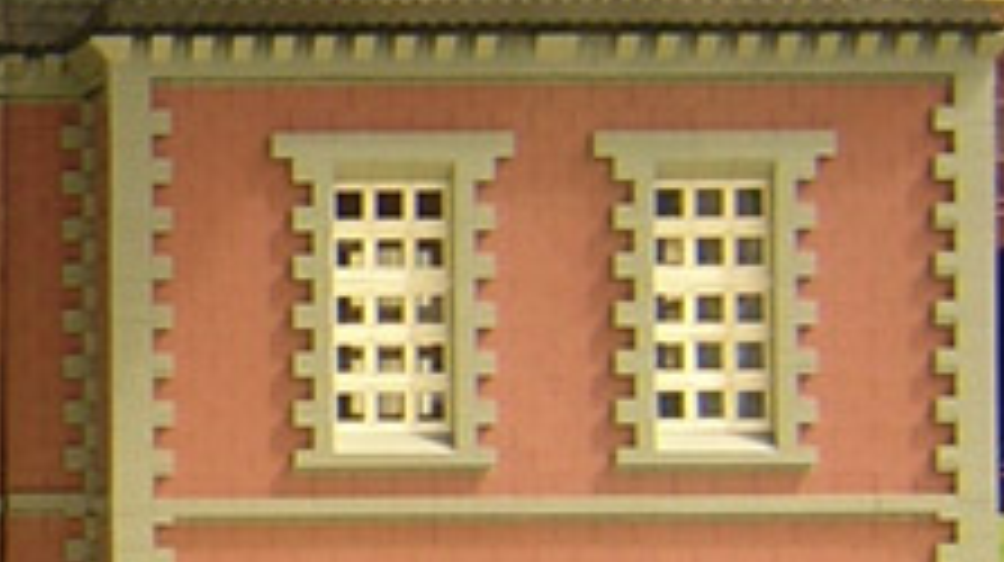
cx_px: -558
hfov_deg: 14.1
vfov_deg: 8.6
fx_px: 3751
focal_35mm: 141
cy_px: 310
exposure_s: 1/157
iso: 100
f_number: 5.2
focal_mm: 4.7
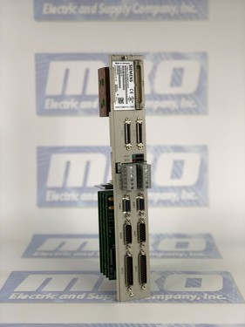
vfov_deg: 33.8
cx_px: 122
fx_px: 538
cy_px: 164
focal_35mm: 57
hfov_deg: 25.6
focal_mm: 6.6
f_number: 2.8
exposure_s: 1/120
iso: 20
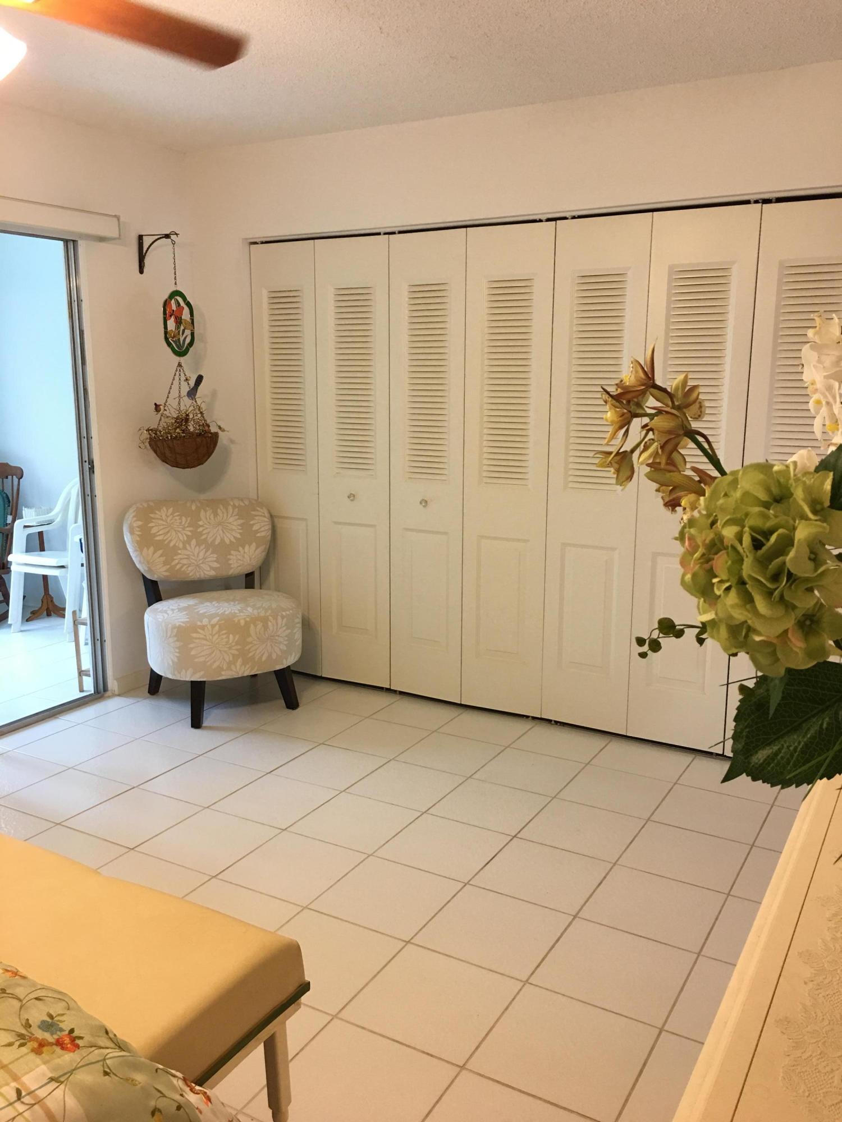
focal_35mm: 29
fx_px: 941
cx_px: 421
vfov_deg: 61.7
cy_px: 561
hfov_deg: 48.2
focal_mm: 4.15
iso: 50
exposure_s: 1/15
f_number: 2.2
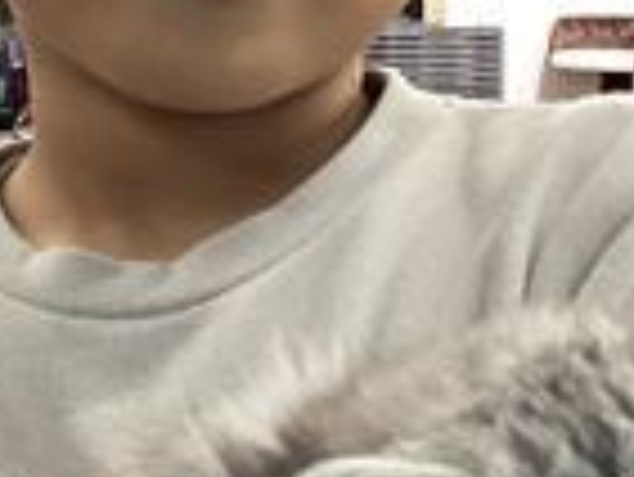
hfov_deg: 14.8
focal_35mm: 132
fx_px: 2420
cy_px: 328
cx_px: 94
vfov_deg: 11.2
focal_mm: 3.3
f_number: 2.4
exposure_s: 1/60
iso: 160
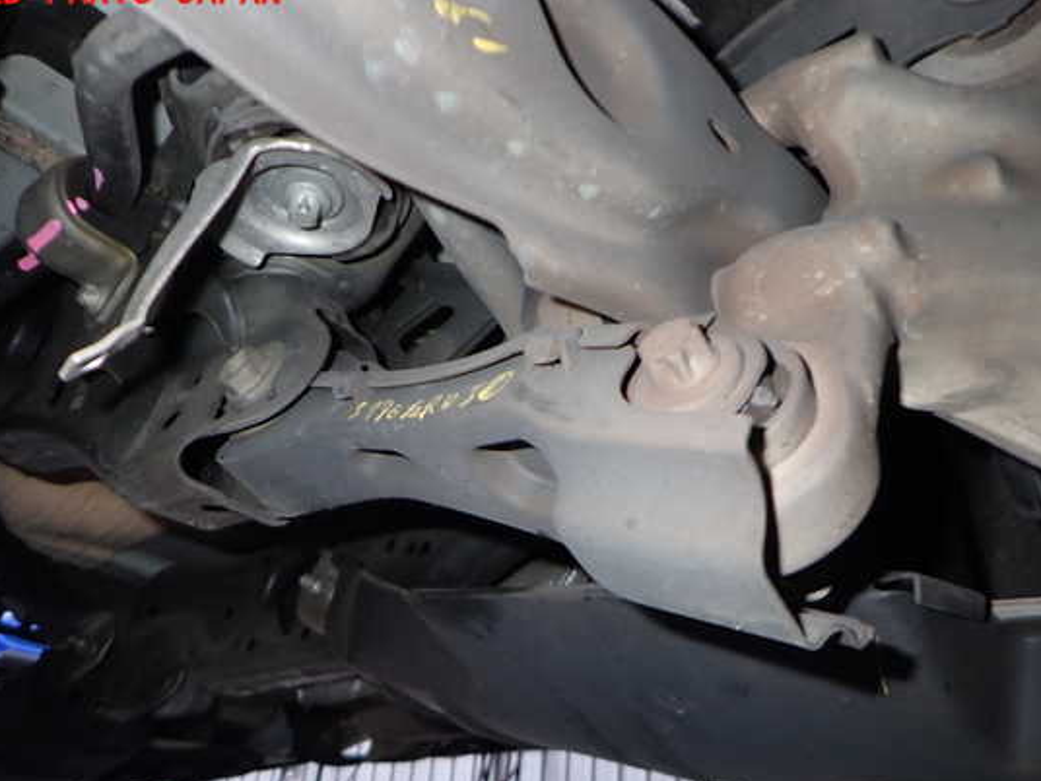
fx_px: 842
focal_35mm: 28
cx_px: 511
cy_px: 404
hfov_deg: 63.4
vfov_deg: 49.7
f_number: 2
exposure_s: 1/30
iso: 200
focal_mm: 4.5
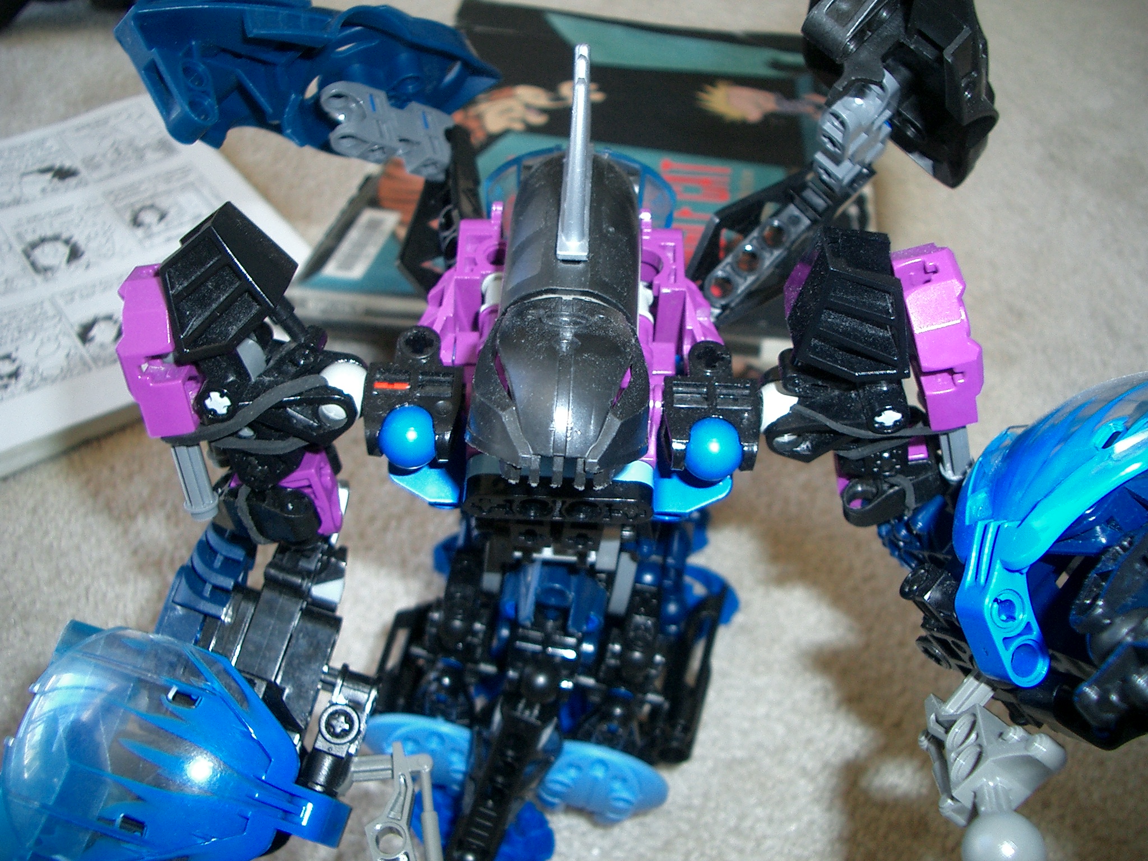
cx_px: 574
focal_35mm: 35
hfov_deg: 52.6
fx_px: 1161
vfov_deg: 40.7
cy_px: 430
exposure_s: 1/40
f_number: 2.6
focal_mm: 5.8
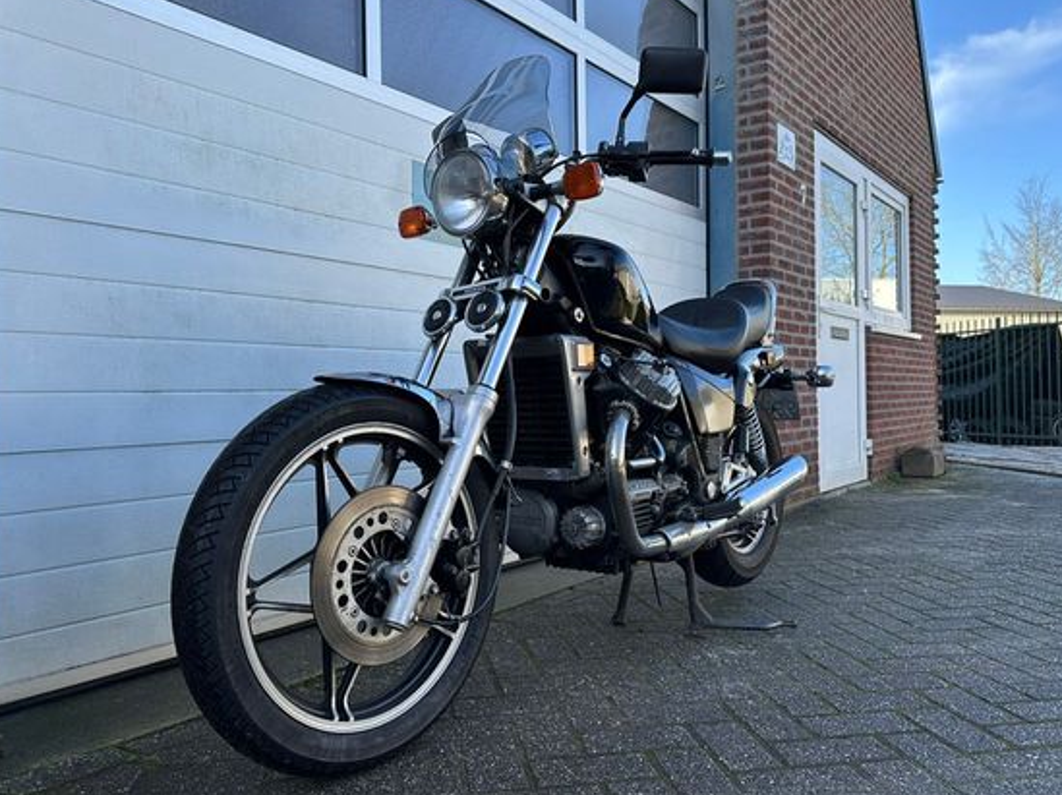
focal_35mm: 28
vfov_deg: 49.7
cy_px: 379
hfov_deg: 63.5
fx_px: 858
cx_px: 542
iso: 80
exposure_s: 1/816
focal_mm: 6.86
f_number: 1.78
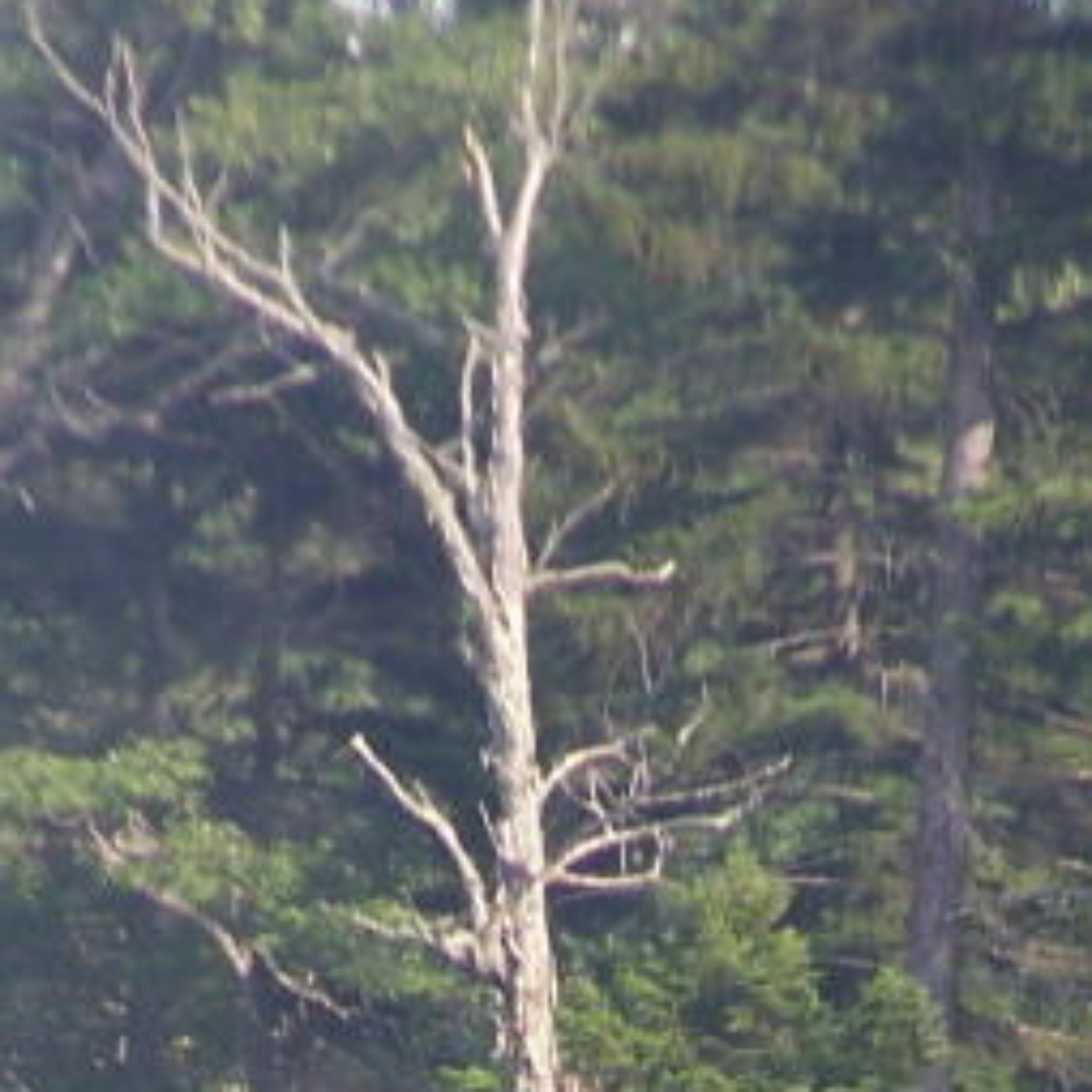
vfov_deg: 1.3
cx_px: 874
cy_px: 1584
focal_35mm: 1351
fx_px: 48218
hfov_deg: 1.3
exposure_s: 1/400
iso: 100
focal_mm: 63
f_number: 3.7
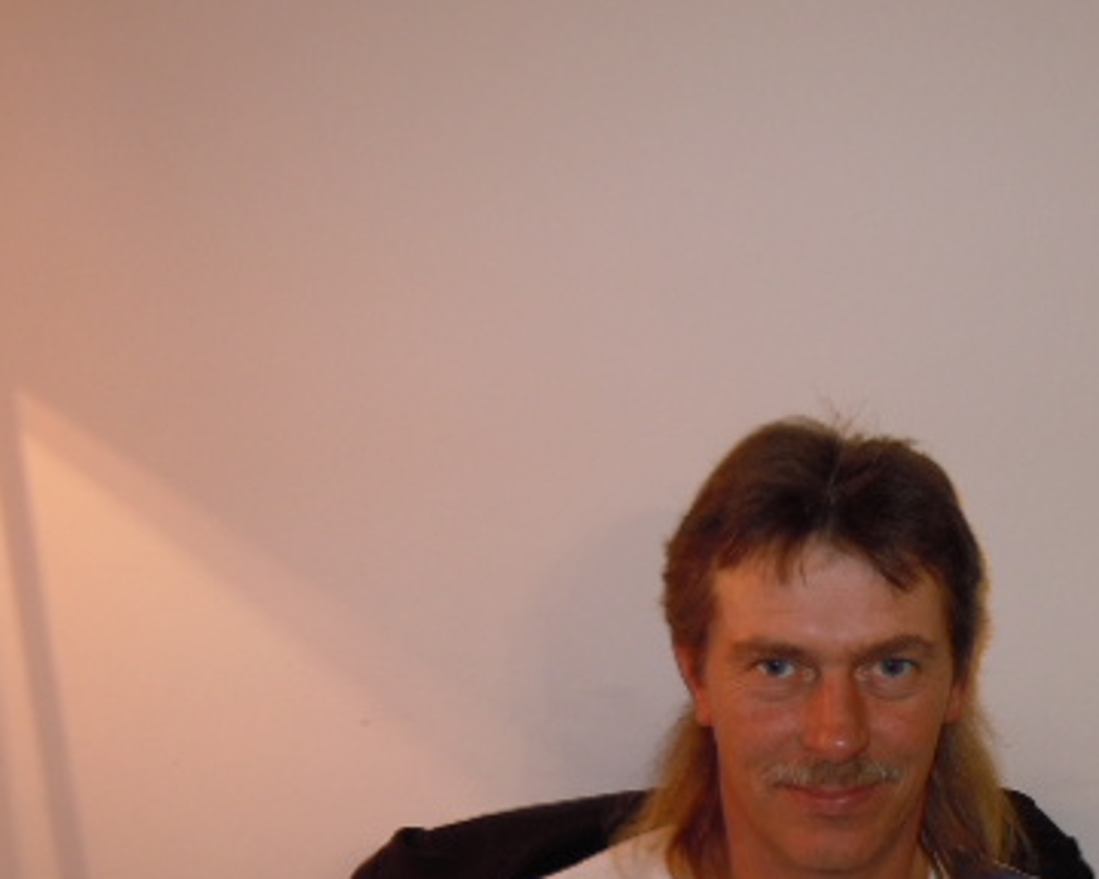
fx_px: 1691
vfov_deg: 28.6
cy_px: 678
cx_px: 873
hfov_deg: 34.9
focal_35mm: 52
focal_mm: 5.4
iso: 200
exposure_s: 1/20
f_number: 3.5
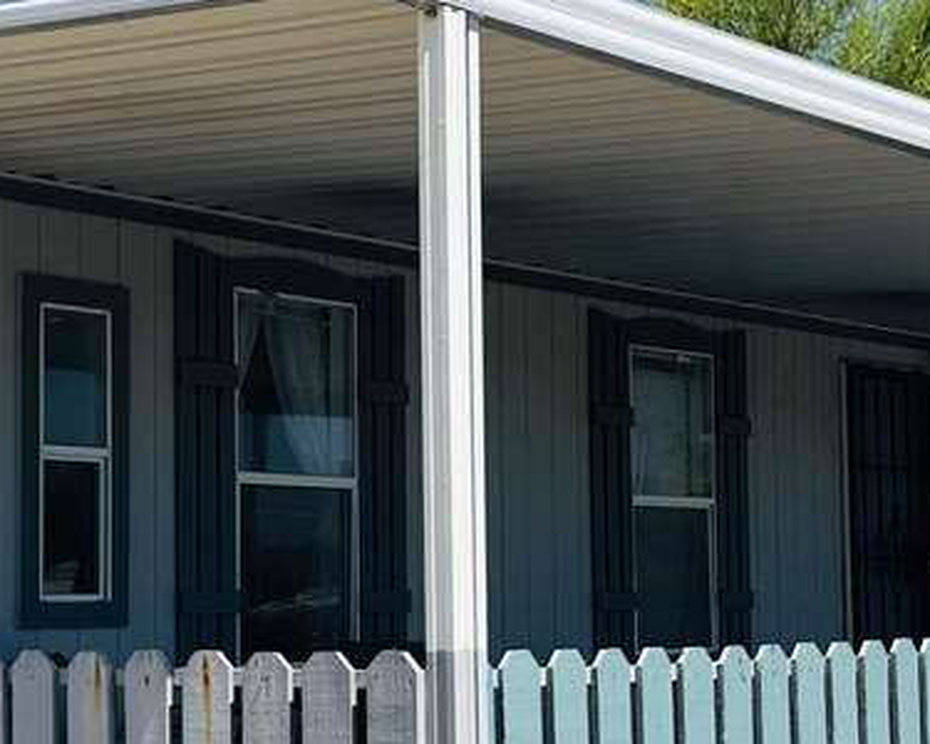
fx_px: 2202
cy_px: 474
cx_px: 253
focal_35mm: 80
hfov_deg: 23.6
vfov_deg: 19.1
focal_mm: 6.86
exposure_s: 1/5848
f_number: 1.78
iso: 80
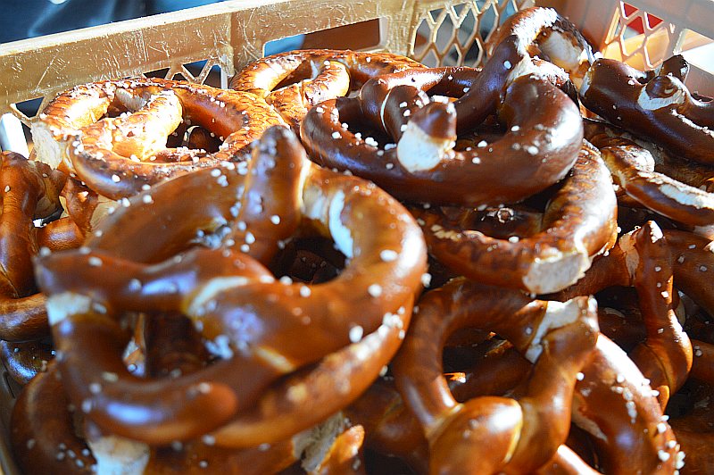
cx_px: 357
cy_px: 238
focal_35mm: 33
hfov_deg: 57.3
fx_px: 654
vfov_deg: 39.9
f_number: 3.8
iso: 400
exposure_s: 1/40
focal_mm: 22
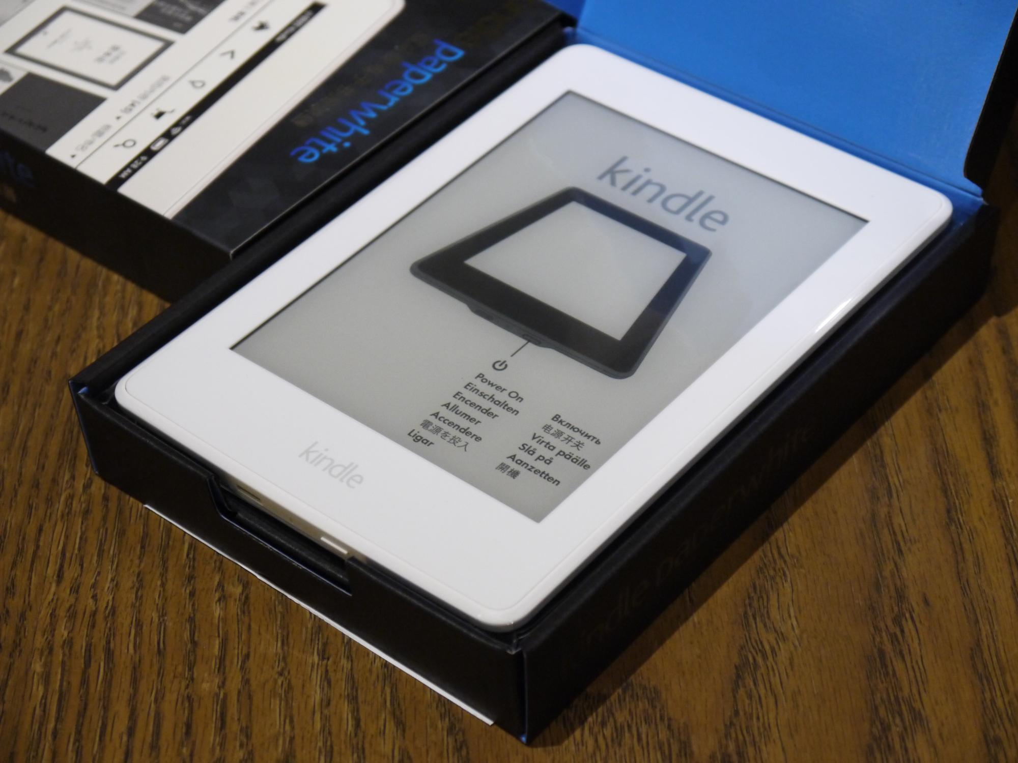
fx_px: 2470
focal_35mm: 84
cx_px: 509
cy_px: 382
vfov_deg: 17.6
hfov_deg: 23.3
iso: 800
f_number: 5.6
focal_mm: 42
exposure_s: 1/30
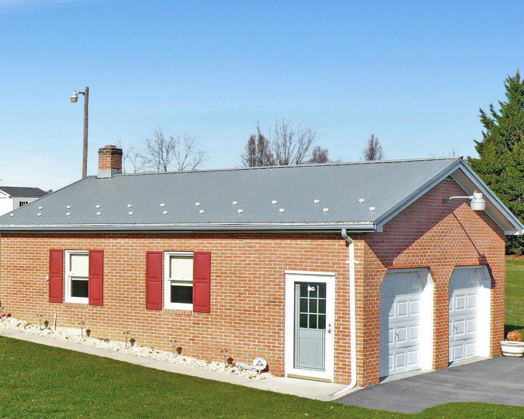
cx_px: -67
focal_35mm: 63
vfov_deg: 24.1
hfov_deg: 27.3
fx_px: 977
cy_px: 273
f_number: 5
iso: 100
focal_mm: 10.26
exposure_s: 1/640
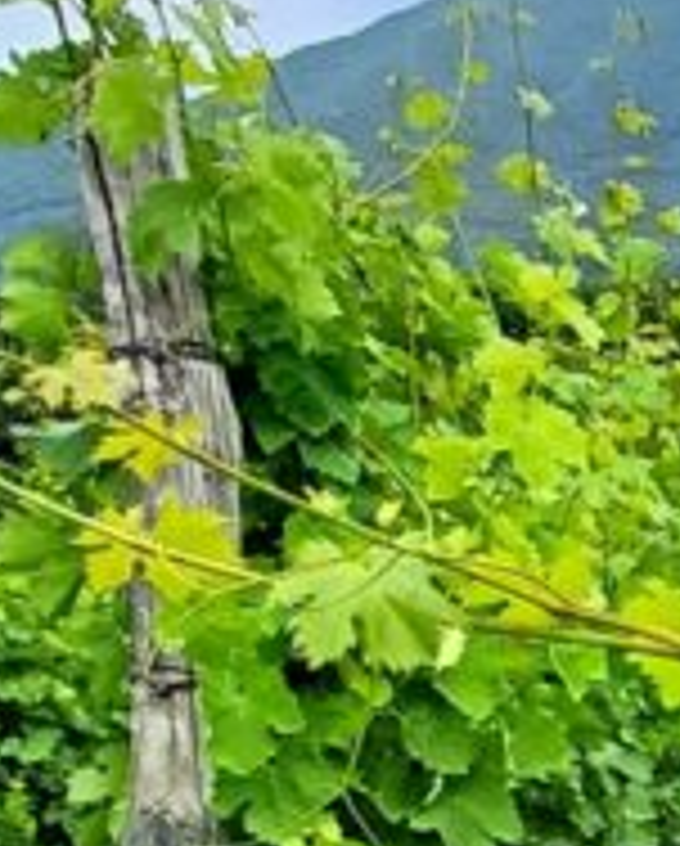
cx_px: 1585
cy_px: 990
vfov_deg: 21.5
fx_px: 2083
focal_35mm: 83
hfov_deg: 13.8
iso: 40
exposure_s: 1/1250
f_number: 2.2
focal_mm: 1.64
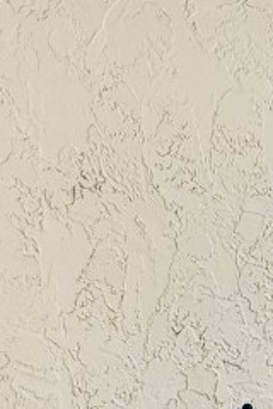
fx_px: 705
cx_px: 510
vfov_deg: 30.8
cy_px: 373
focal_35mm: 62
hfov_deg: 17.3
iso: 40
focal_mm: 2.22
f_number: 2.2
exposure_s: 1/1034
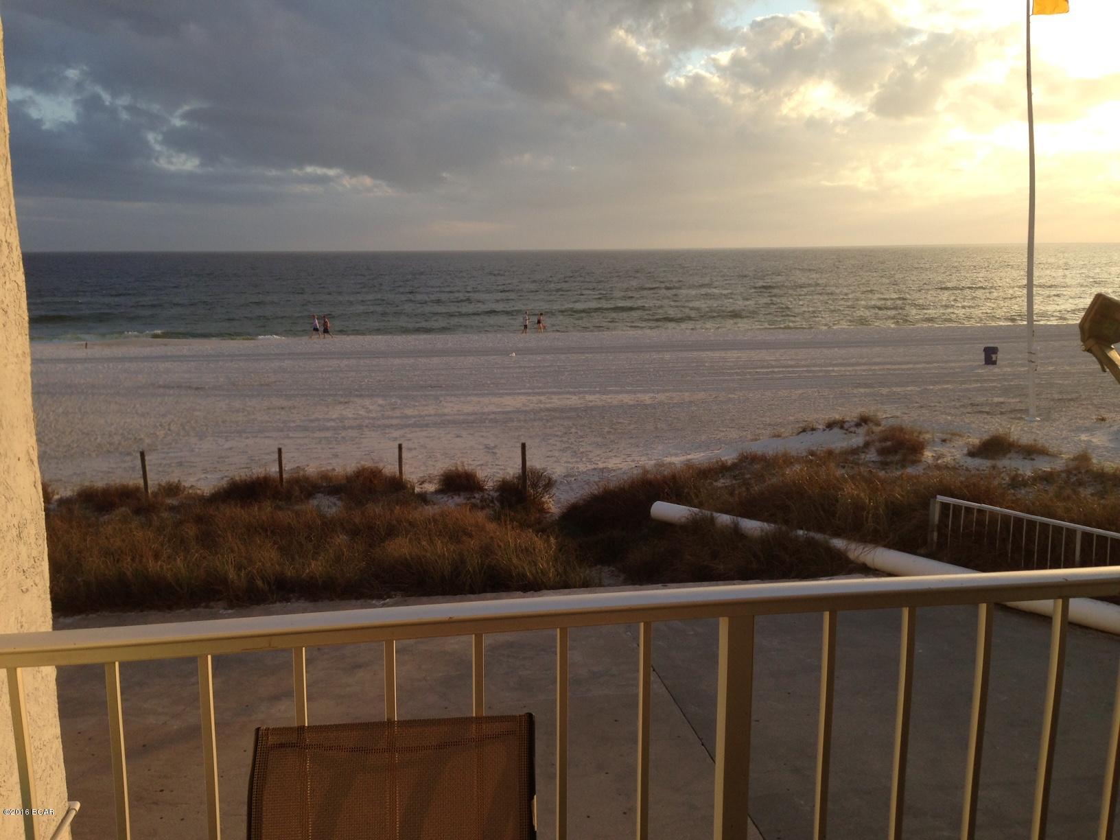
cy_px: 420
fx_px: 1068
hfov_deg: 55.4
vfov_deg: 42.9
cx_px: 560
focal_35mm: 33
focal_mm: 4.12
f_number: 2.4
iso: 50
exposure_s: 1/583
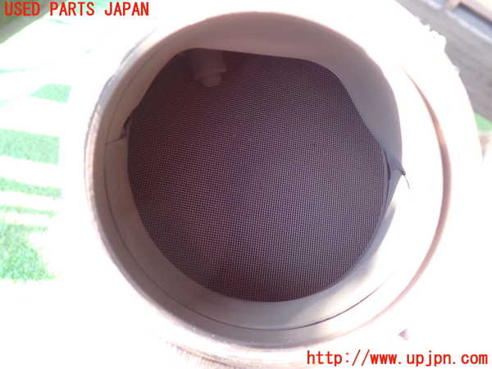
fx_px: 455
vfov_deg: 44.2
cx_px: 246
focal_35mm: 32
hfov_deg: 56.8
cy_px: 184
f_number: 2.4
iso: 200
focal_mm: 5.79
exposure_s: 1/40
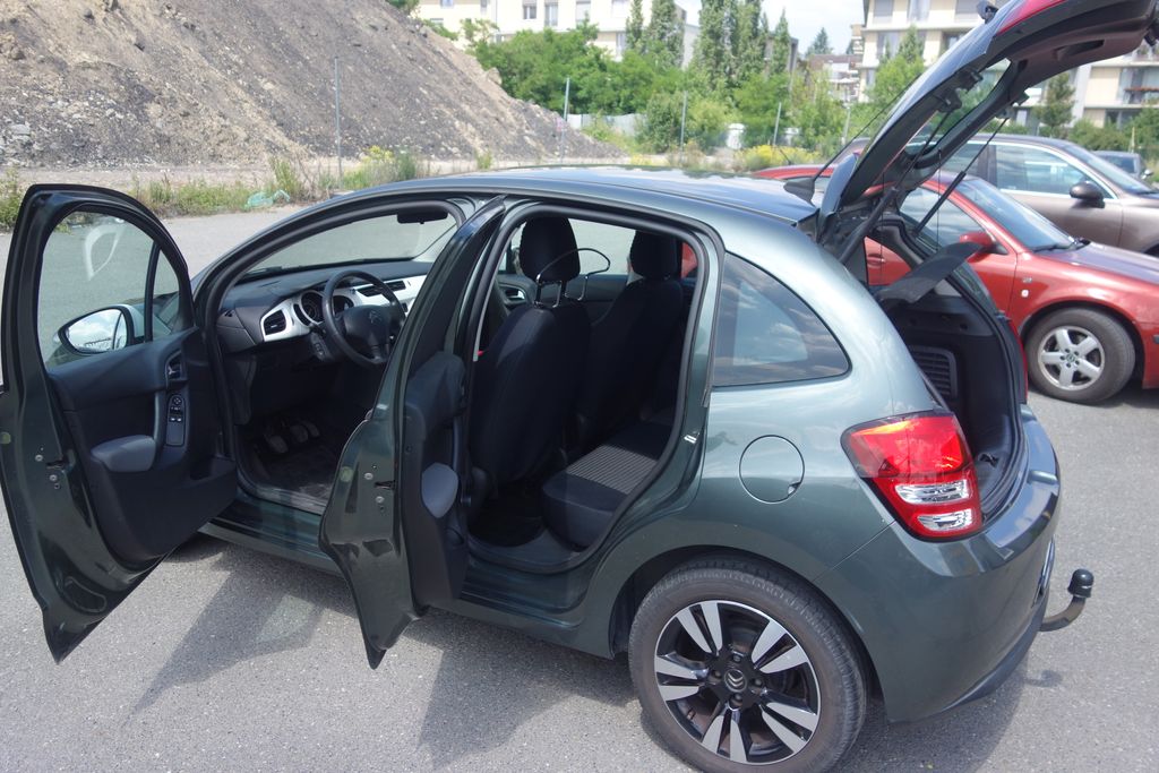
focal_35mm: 28
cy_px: 386
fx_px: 902
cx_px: 580
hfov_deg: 65.5
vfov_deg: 46.4
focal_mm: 10.4
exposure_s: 1/1000
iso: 125
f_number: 2.2
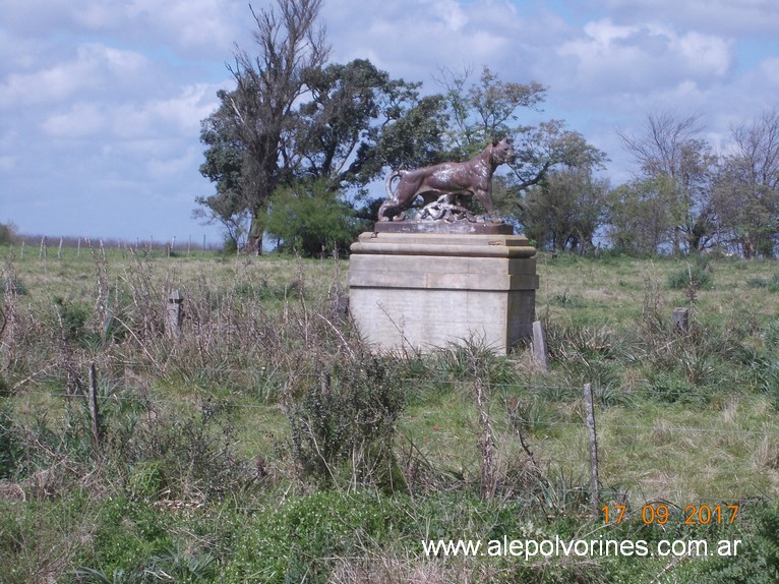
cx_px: 390
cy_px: 292
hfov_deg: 14.1
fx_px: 3150
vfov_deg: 10.6
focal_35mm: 140
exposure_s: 1/320
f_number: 6.8
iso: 80
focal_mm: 20
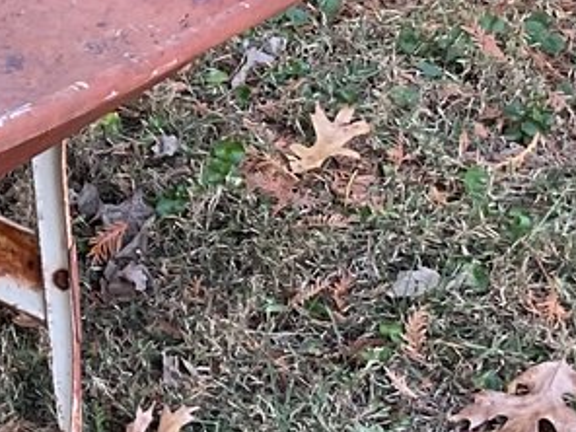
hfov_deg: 12.6
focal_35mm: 148
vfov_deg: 10.0
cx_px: -328
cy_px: 75
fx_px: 2463
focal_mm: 3
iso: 50
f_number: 1.8
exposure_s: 1/100
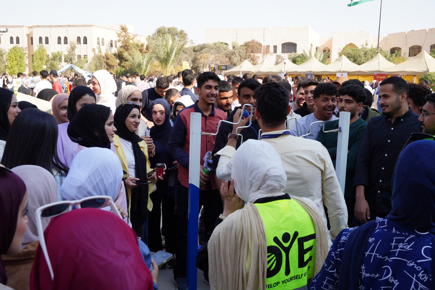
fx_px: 456
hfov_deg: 51.0
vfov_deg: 35.3
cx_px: 218
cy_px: 145
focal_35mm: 38
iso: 200
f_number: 9
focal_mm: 37.7
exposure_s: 1/160
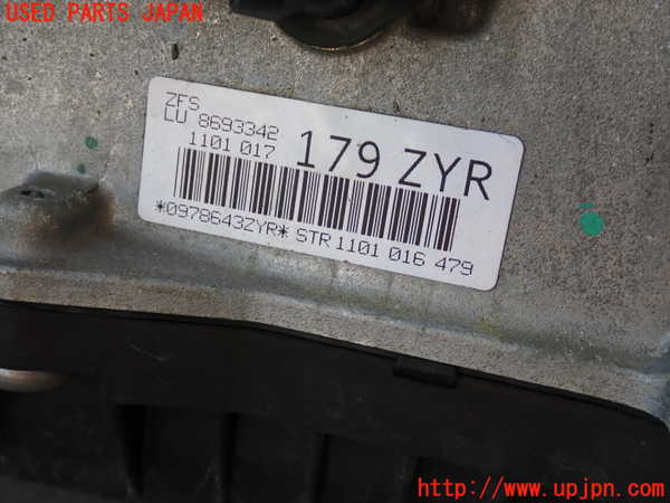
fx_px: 852
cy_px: 252
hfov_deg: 42.9
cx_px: 335
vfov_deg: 32.9
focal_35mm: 44
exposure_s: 1/200
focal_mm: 7.84
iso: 100
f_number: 2.9
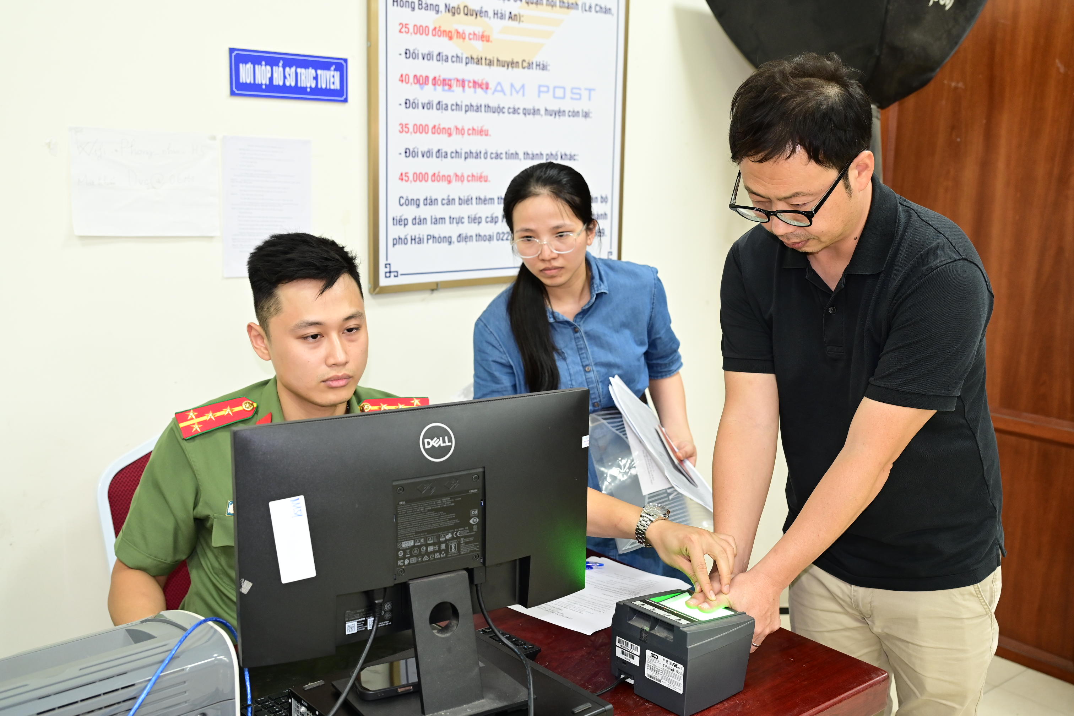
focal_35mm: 36
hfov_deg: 53.1
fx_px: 1074
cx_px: 537
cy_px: 358
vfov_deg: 36.9
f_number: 4
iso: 1600
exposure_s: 1/80
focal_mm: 36
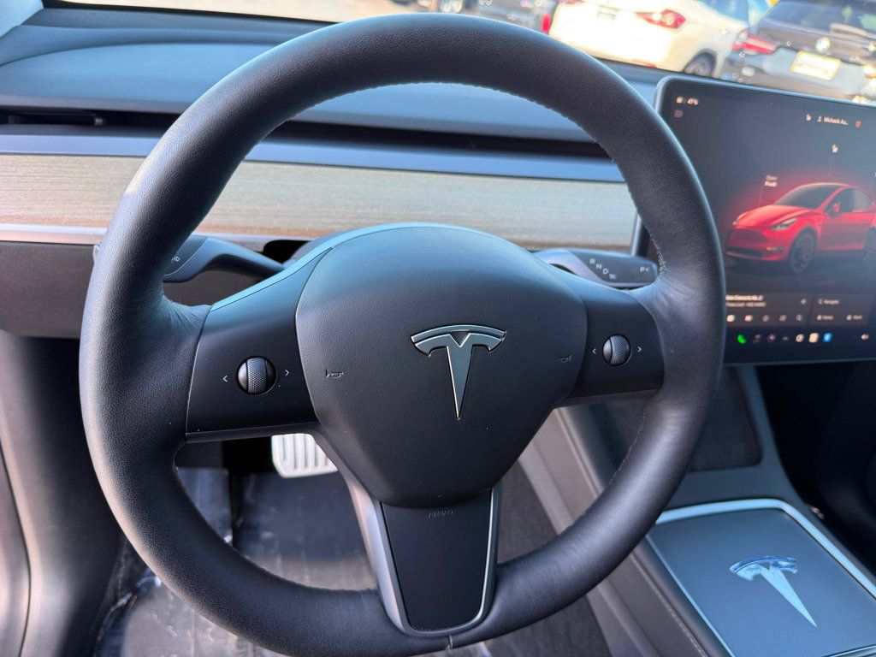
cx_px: 438
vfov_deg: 56.8
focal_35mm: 24
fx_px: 607
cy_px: 328
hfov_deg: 71.6
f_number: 1.78
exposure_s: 1/121
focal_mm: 6.76
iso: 125
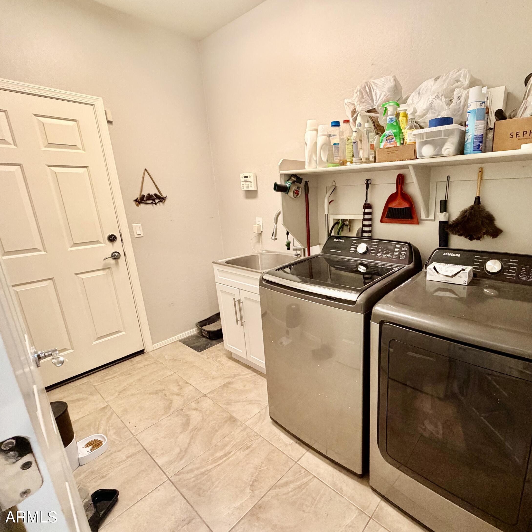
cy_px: 268
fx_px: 296
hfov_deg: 82.5
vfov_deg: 84.0
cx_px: 331
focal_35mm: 17
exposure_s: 1/60
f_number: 2.2
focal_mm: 2.22
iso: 320
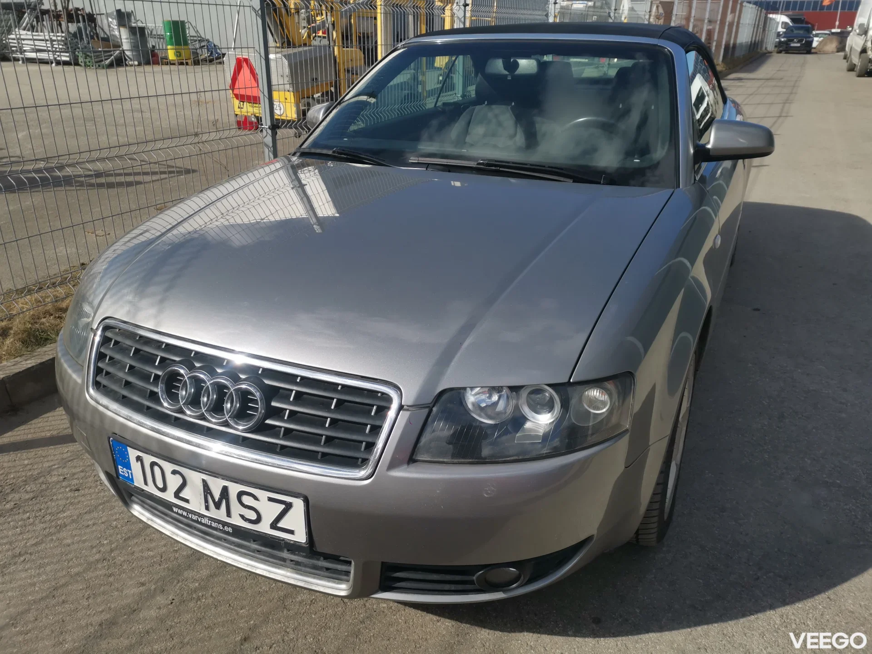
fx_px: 680
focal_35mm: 27
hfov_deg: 65.3
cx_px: 436
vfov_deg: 51.4
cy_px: 327
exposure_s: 1/2119
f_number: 1.8
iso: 50
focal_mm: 5.58
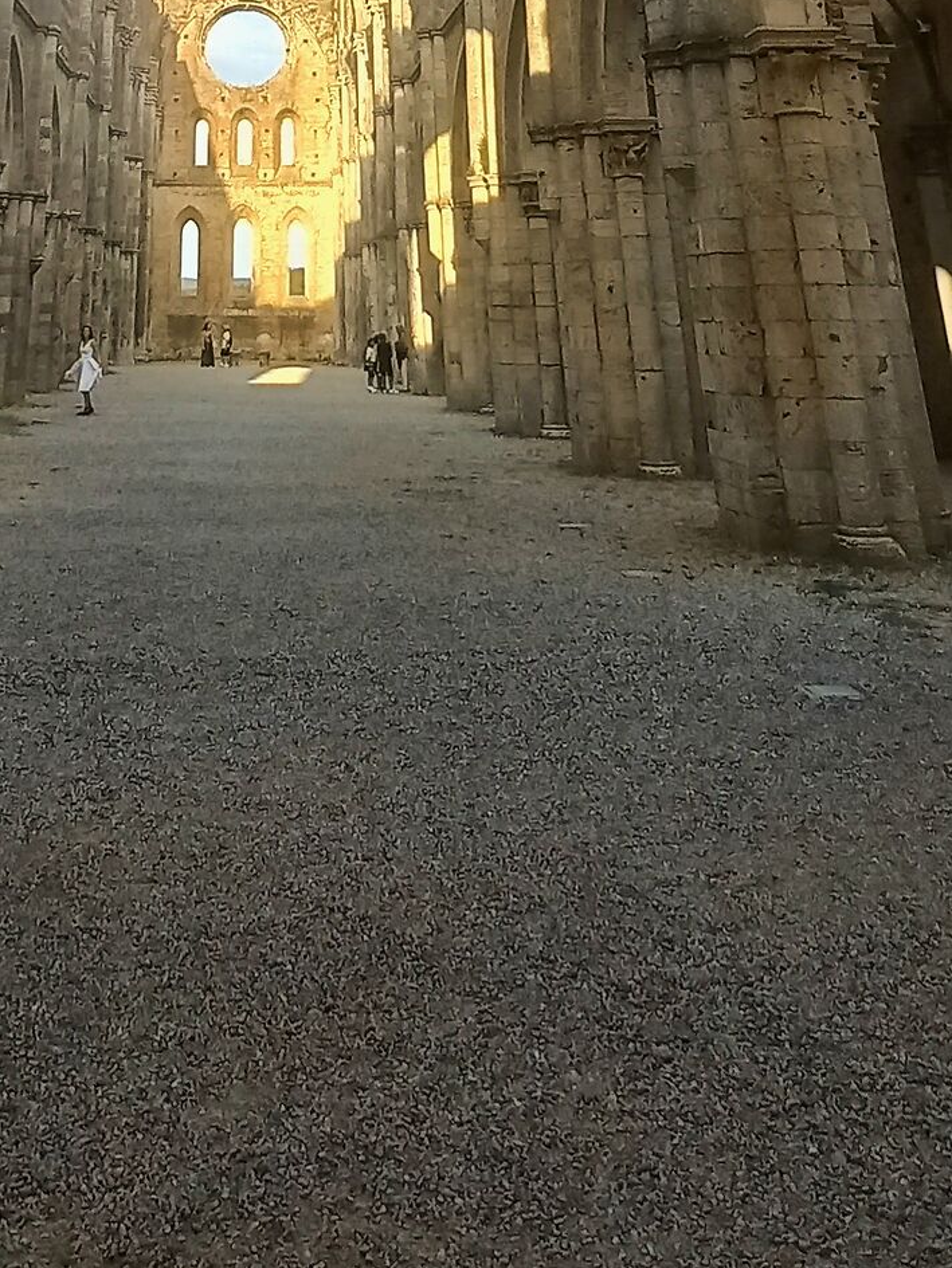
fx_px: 1210
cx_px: 262
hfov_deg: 41.9
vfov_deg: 40.6
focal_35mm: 33
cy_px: -221
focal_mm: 1.42
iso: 40
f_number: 2.2
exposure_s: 1/227
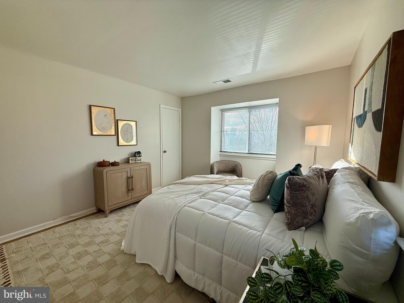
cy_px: 152
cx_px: 202
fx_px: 163
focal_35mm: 14
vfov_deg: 85.7
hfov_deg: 102.1
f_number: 2.2
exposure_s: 1/120
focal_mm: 2.22
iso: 64
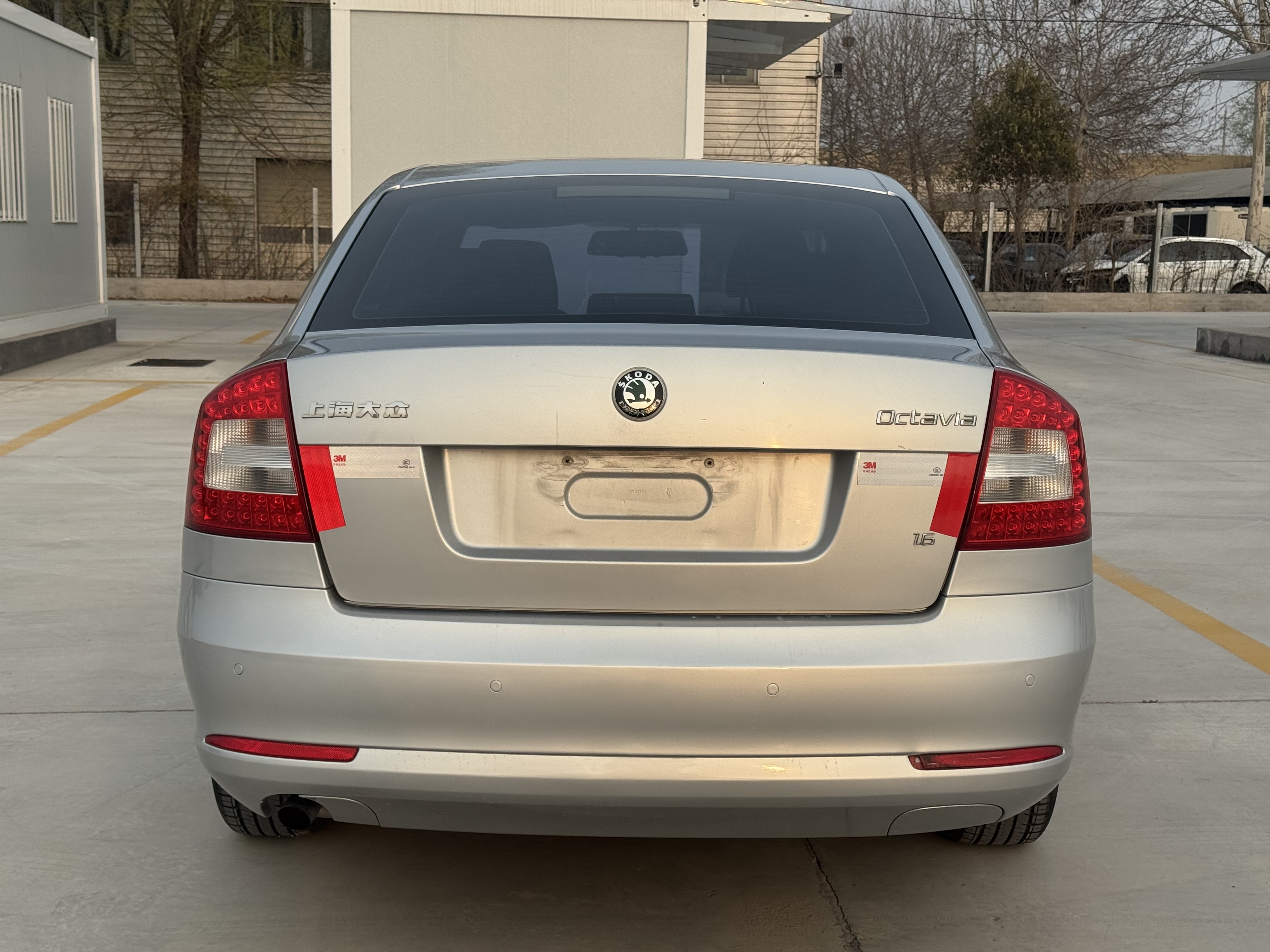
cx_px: 635
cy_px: 476
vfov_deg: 30.3
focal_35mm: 48
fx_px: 1761
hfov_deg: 39.7
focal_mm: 6.76
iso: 64
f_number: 1.78
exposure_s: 1/2959
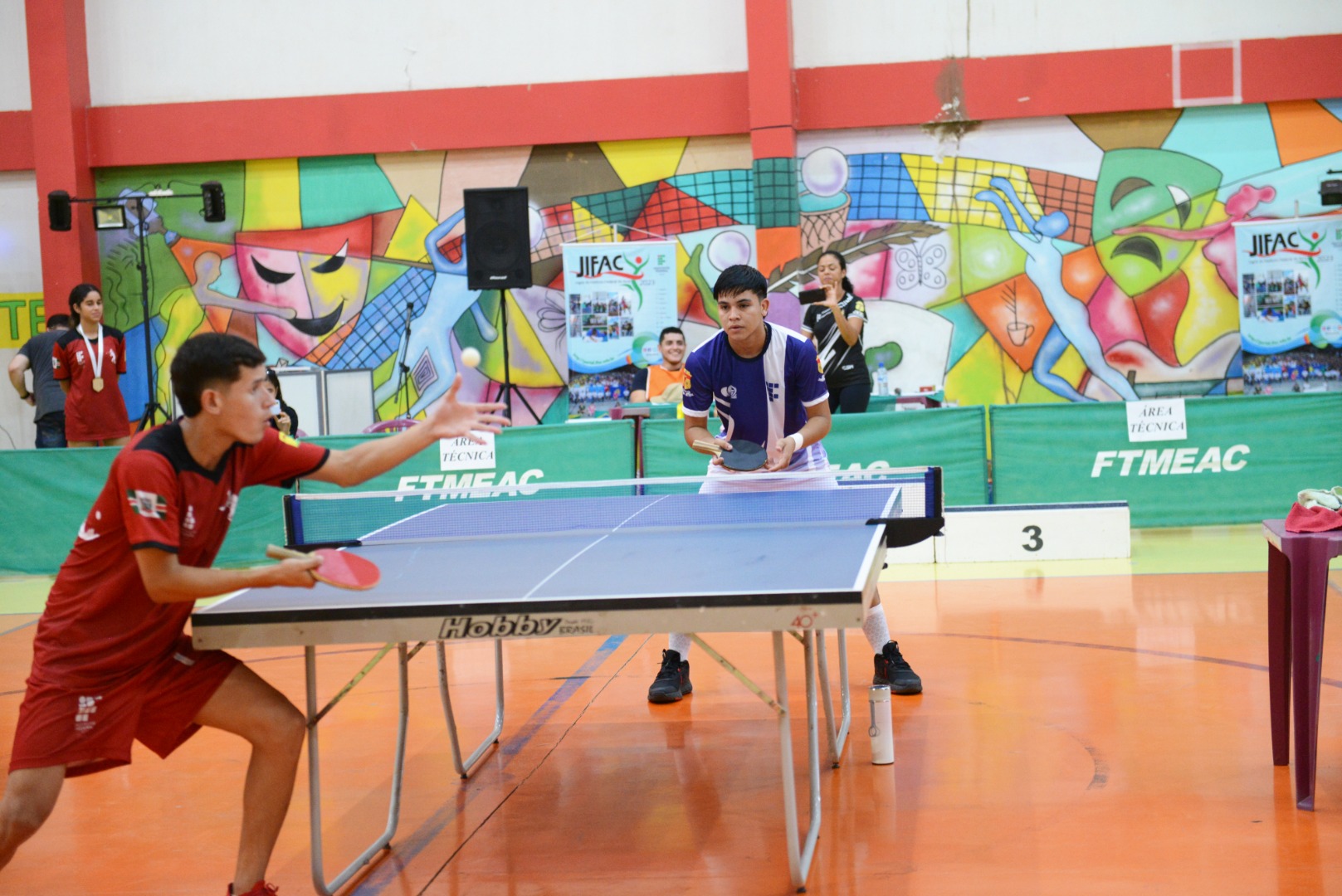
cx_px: 671
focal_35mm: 70
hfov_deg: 28.8
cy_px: 448
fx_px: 2611
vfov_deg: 19.5
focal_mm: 70
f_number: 2.8
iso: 3200
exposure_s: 1/250
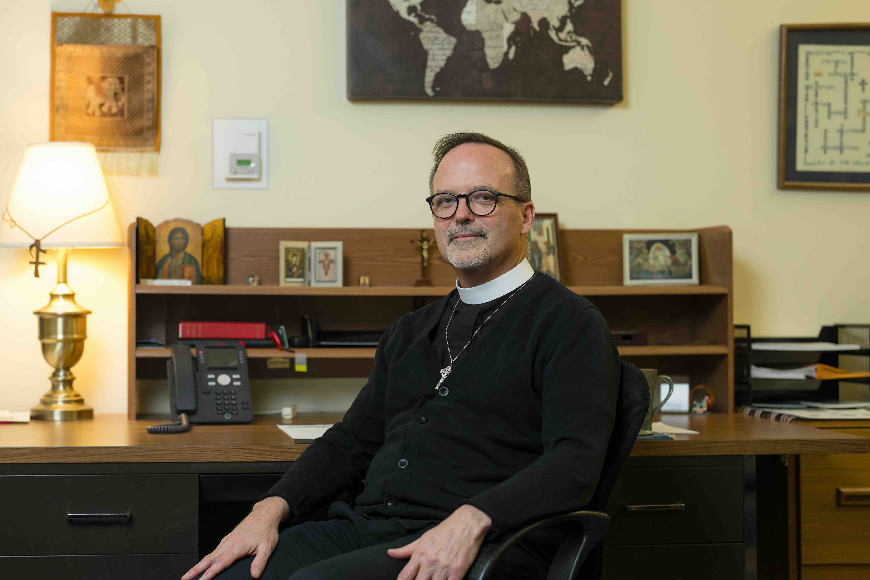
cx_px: 330
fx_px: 1595
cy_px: 285
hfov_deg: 30.4
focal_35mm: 66
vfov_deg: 20.6
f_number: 2.5
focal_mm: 50
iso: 1250
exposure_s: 1/200
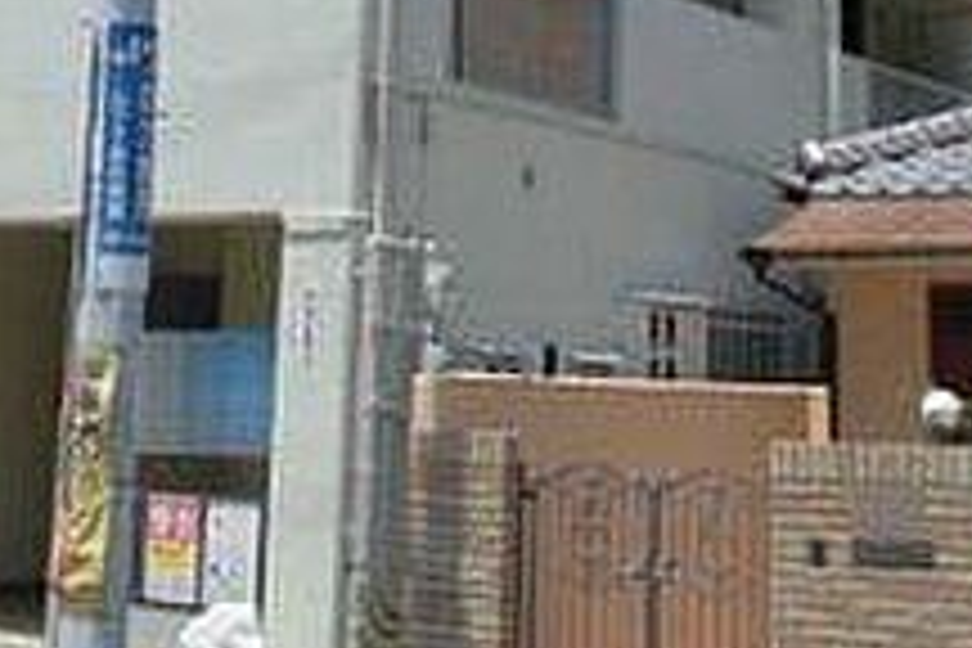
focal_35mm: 80
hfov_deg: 25.3
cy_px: -252
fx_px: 2160
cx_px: 392
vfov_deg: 16.0
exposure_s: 1/800
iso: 100
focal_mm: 4.6
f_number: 3.5
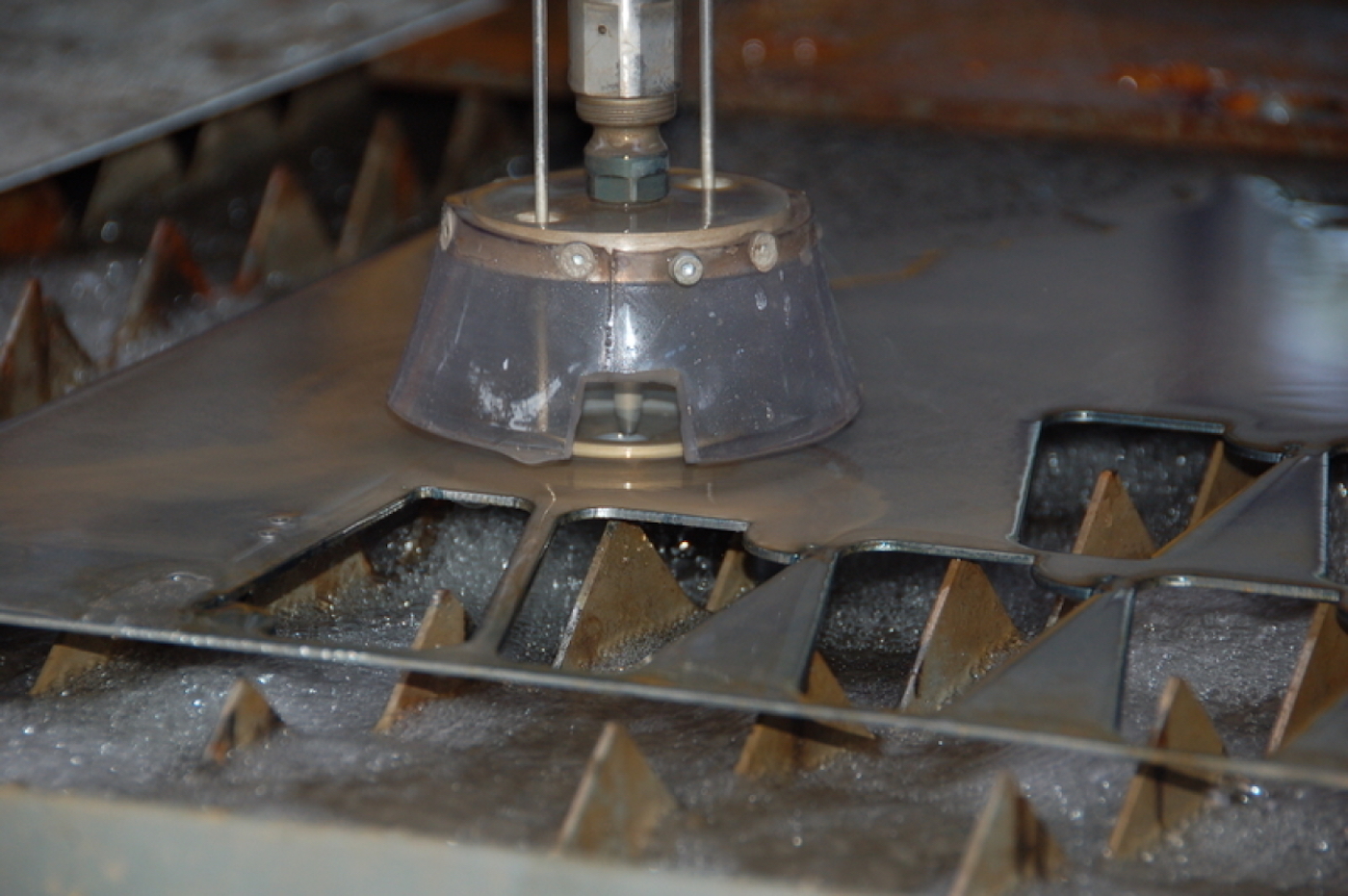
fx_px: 7295
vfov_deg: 7.0
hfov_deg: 10.6
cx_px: 674
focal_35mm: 195
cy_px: 448
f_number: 5.6
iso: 400
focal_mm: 130
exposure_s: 1/60
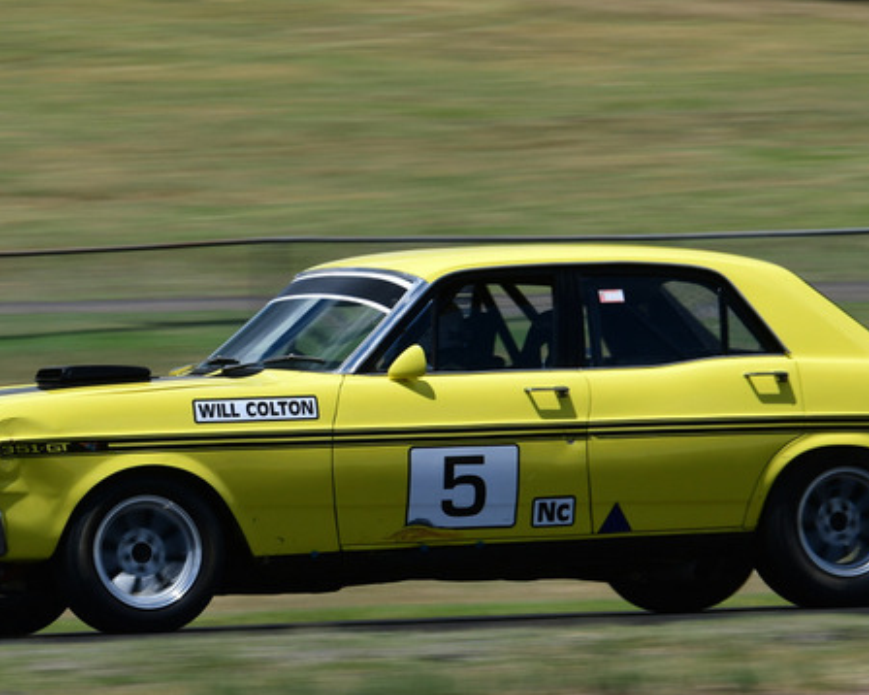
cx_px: 433
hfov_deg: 5.5
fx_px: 9049
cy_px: 229
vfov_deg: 4.4
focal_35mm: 352
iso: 160
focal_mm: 140
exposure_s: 1/200
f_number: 14
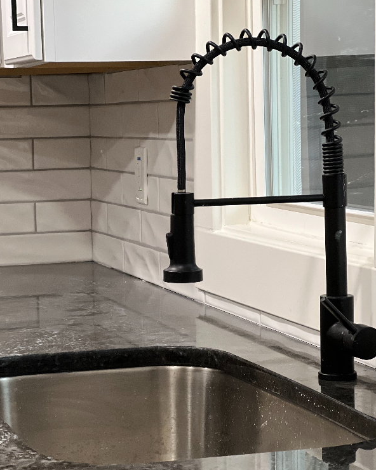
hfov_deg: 14.8
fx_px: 1447
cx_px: 150
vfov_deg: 18.4
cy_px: 306
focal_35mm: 104
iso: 320
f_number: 2.8
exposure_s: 1/40
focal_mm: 9
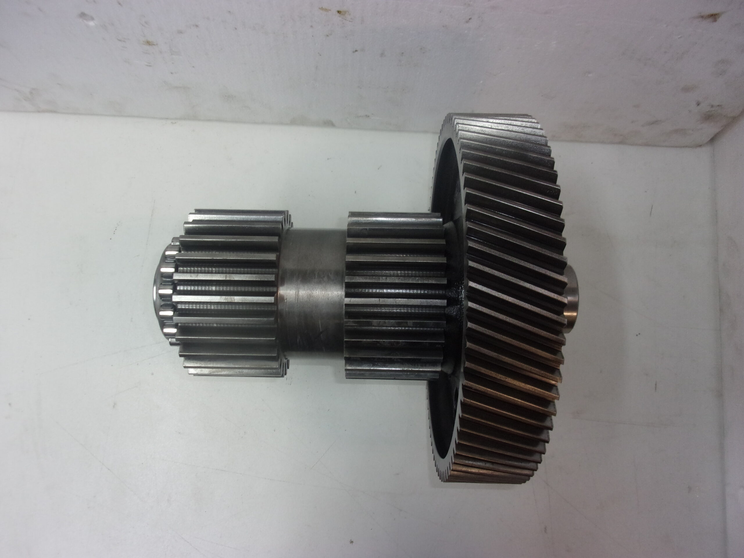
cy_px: 279
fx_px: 602
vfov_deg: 49.7
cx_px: 372
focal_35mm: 28
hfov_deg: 63.4
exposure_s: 1/34
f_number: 3.9
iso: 138
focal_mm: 5.1
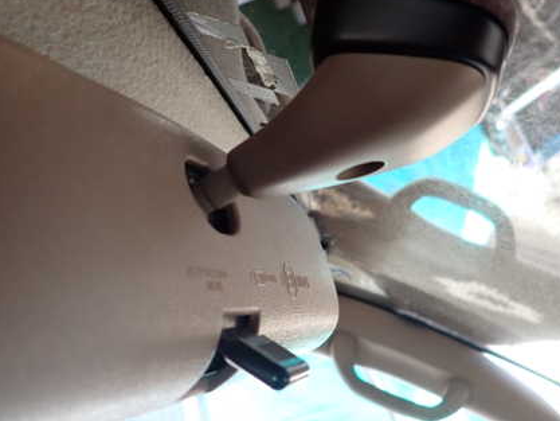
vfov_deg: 39.6
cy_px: 187
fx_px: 583
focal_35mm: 36
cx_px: 356
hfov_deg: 50.7
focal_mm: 4.5
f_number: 2
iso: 200
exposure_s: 1/100
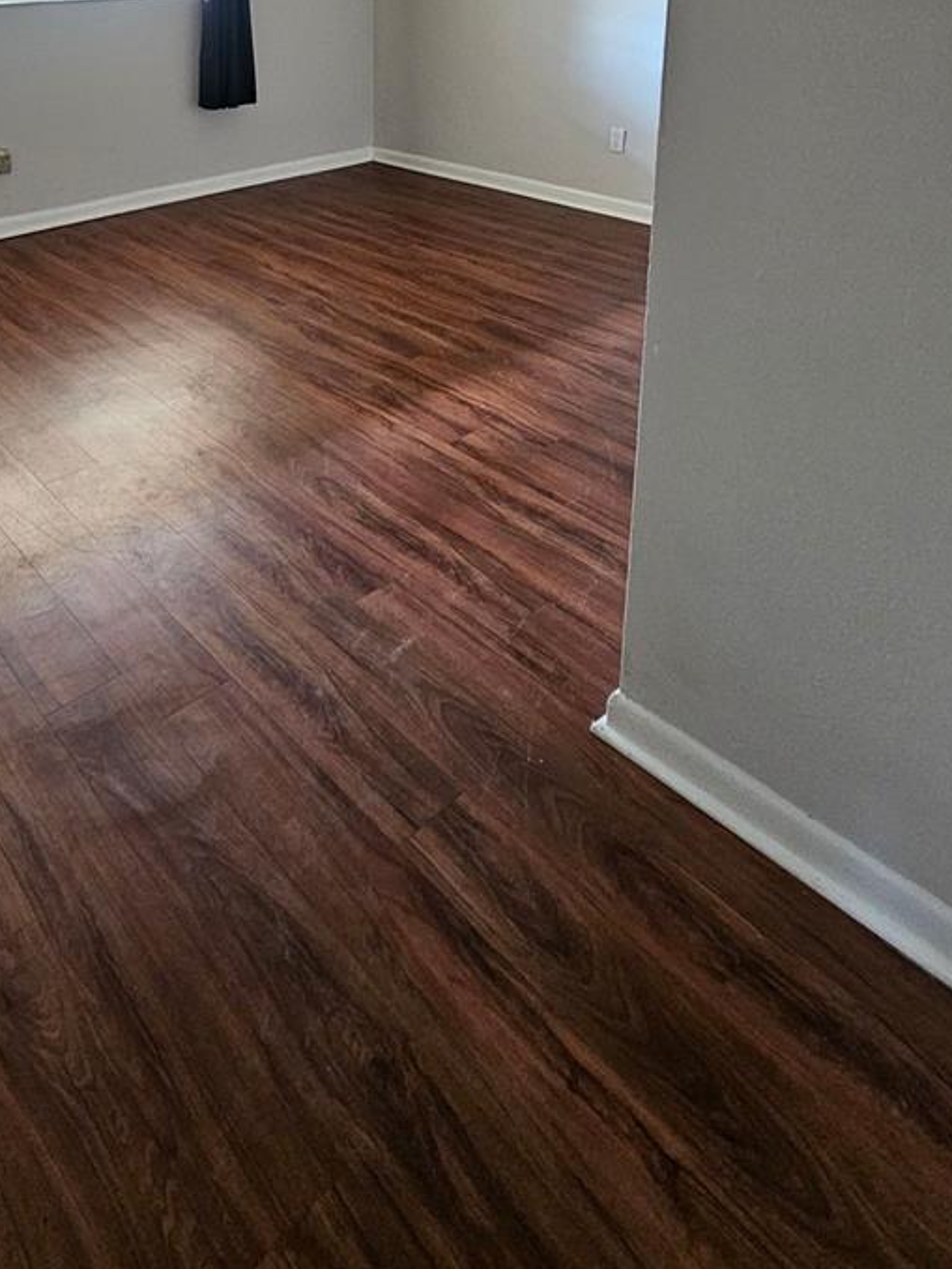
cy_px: 191
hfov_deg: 56.6
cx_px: 262
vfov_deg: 64.7
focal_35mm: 23
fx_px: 843
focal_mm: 2.2
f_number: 2.2
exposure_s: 1/30
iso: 500
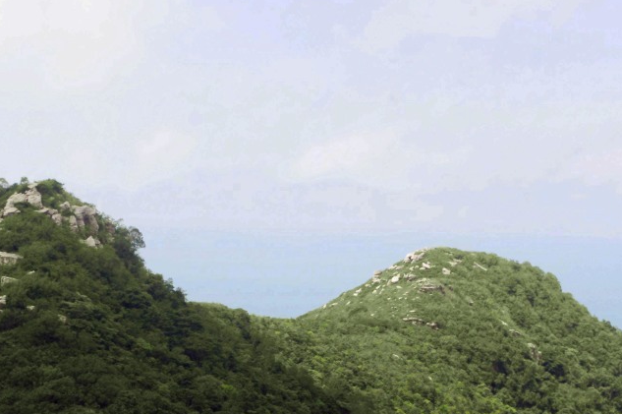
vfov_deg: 14.0
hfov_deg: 21.0
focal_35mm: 97
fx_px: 1675
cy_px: 315
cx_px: 233
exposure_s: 1/500
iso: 200
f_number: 8
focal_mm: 40
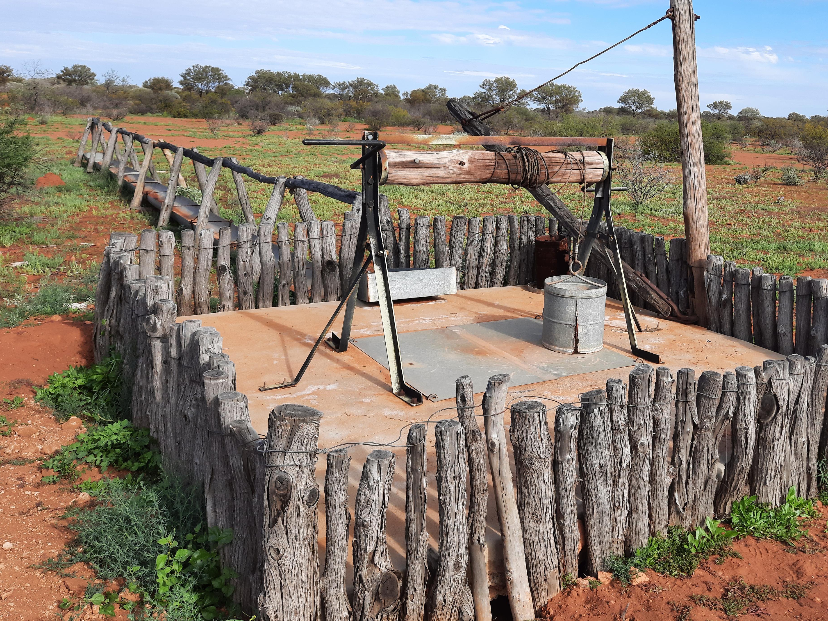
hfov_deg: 53.1
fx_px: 813
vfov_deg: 41.6
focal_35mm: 34
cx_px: 536
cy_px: 253
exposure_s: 1/774
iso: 40
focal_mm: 4.6
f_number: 2
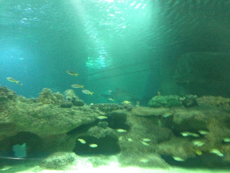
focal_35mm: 33
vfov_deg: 42.9
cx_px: 115
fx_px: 219
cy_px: 86
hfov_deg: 55.4
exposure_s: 1/15
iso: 800
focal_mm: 4.12
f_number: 2.4
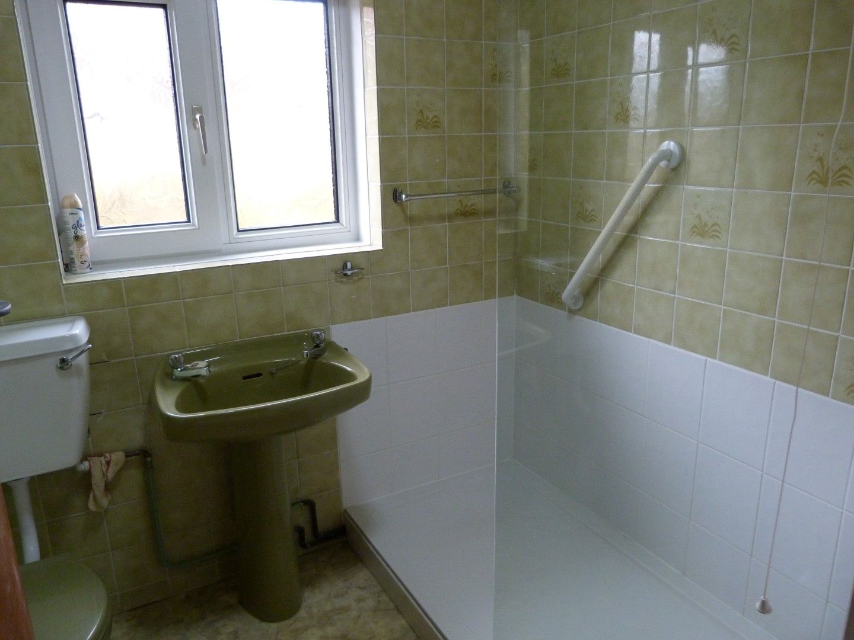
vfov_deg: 54.9
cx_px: 427
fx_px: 617
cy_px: 320
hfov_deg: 69.4
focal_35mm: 25
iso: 250
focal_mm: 4.5
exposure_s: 1/60
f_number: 2.8
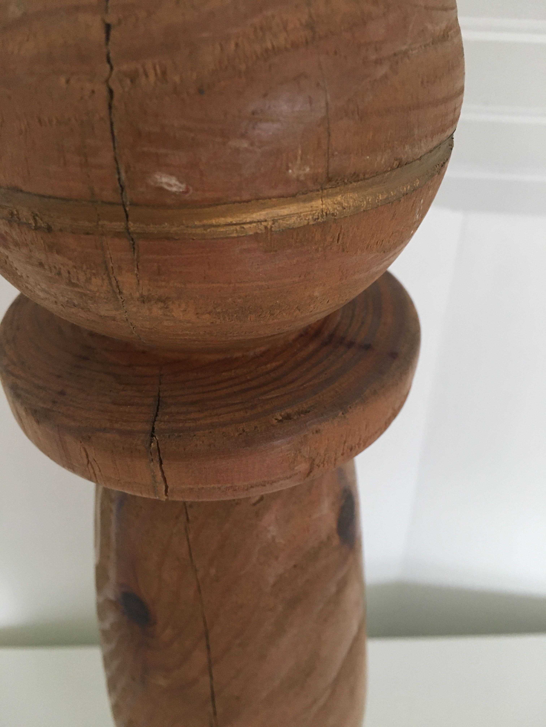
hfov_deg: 48.2
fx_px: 610
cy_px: 364
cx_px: 273
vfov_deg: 61.7
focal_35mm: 29
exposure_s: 1/33
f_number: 2.2
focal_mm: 4.15
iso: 200
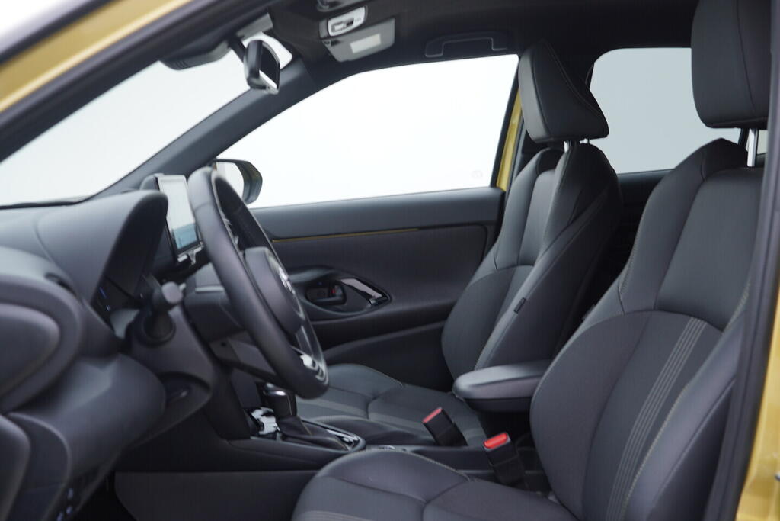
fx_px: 780
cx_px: 390
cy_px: 260
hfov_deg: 53.1
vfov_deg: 36.9
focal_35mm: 36
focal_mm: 24
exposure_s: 1/50
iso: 125
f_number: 3.2
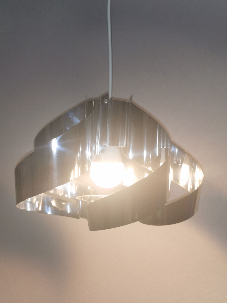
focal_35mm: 39
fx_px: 341
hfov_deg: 36.8
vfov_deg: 47.9
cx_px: 114
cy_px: 152
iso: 100
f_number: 1.8
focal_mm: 5.58
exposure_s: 1/100
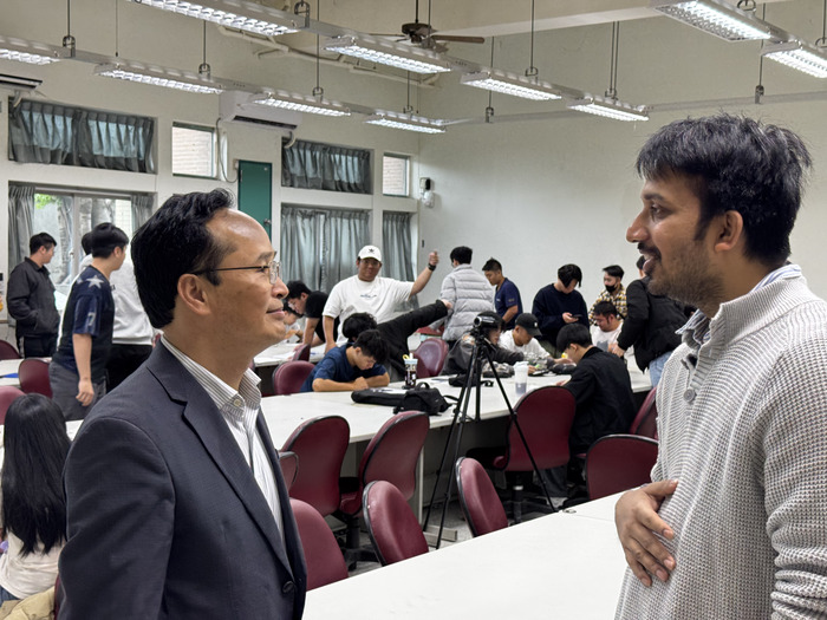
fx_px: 1147
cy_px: 310
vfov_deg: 30.3
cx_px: 414
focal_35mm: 48
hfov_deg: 39.7
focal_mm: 6.76
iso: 80
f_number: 1.78
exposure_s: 1/60
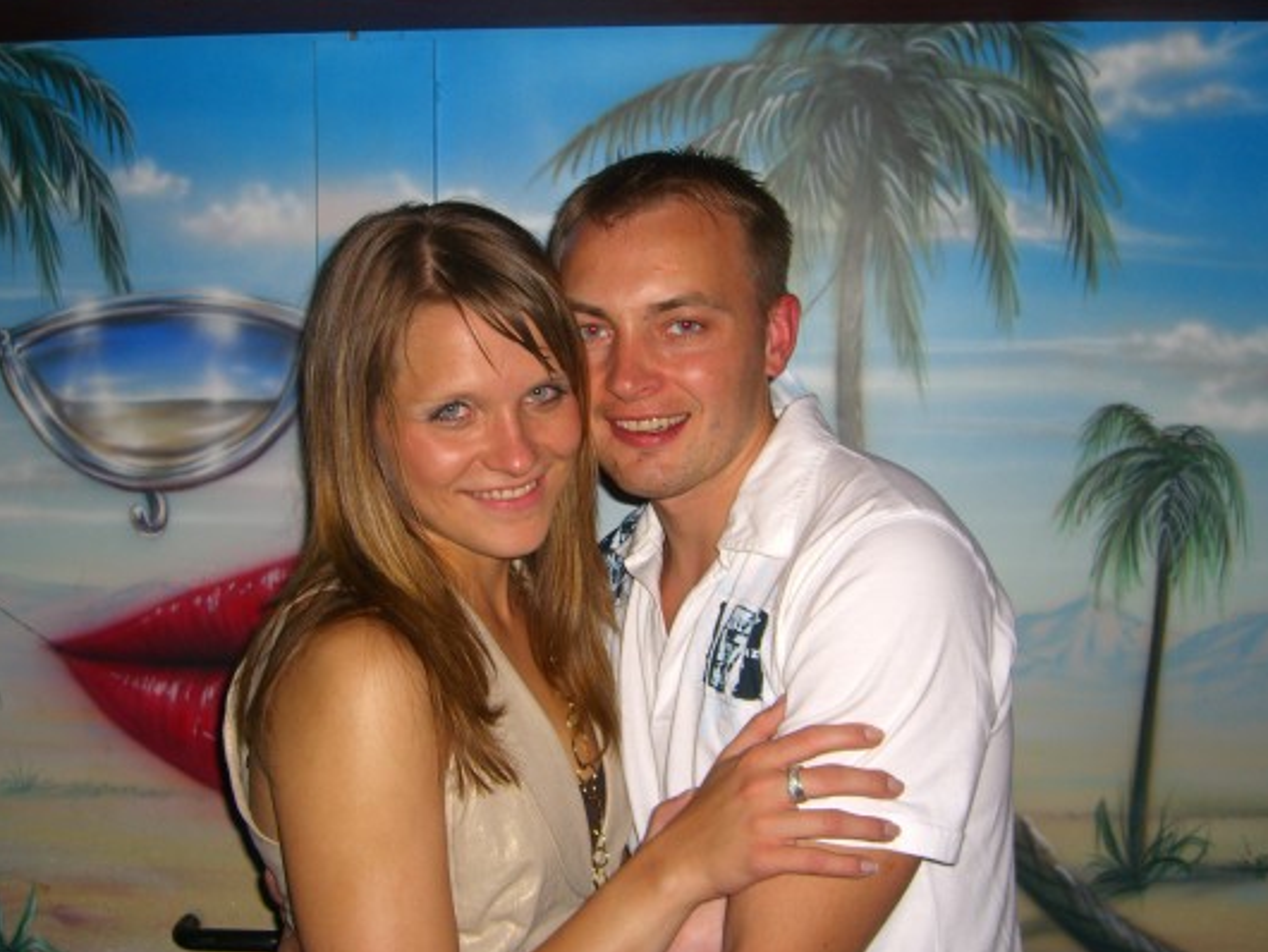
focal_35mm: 43
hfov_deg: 43.8
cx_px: 577
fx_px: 1576
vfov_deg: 33.6
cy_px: 426
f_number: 2.8
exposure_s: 1/60
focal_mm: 7.9
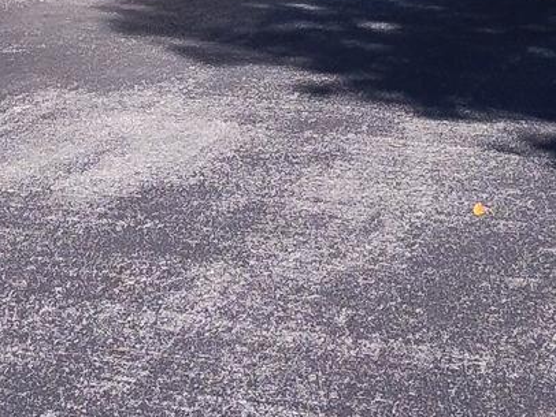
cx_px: 164
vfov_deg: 10.9
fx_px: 2025
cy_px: -371
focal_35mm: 126
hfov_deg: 15.6
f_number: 1.7
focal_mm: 4.71
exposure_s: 1/2166
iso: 100
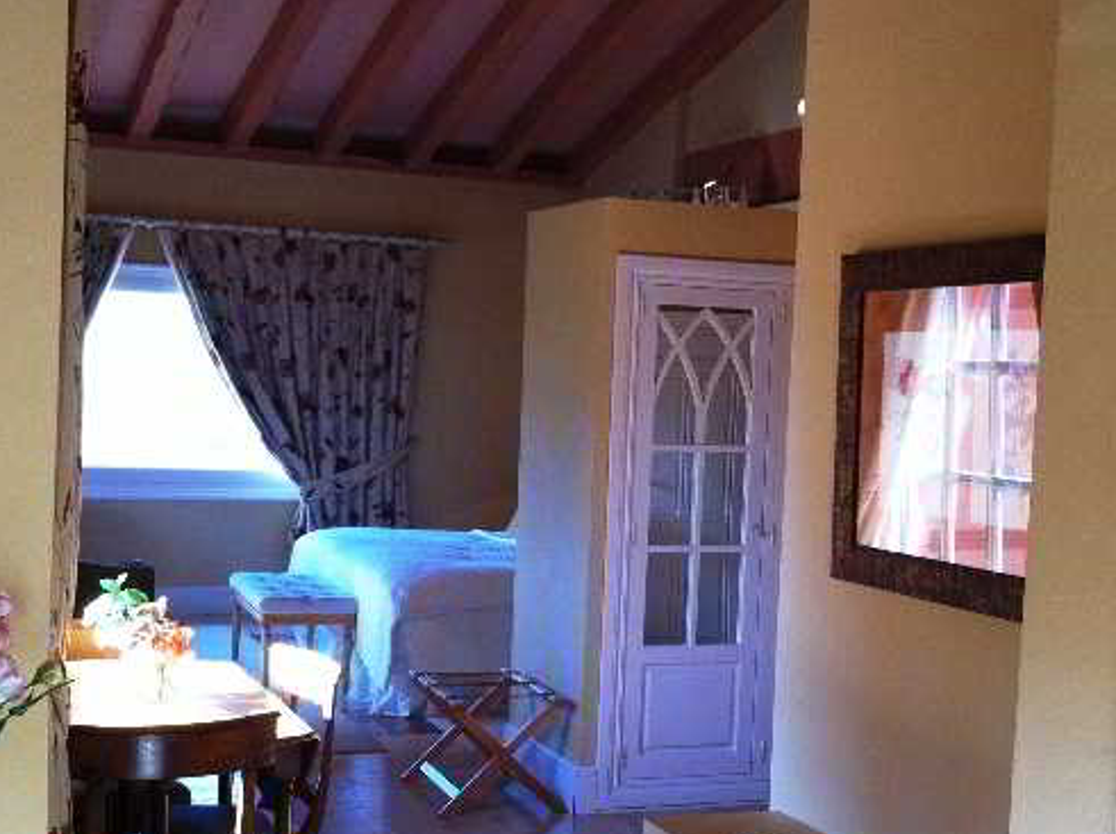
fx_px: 1835
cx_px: 573
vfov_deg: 25.6
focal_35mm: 57
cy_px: 475
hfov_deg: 33.8
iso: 100
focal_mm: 3.85
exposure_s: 1/60
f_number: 2.8
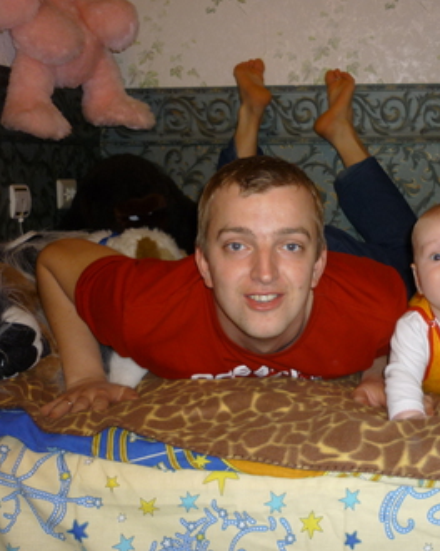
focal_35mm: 44
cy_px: 277
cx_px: 335
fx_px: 716
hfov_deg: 33.4
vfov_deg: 42.0
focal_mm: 5.5
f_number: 2.8
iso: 100
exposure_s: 1/30
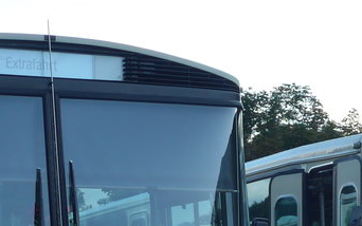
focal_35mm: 134
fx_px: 1322
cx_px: 249
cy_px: 313
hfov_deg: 15.5
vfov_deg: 9.6
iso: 80
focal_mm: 7.5
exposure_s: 1/200
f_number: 2.8
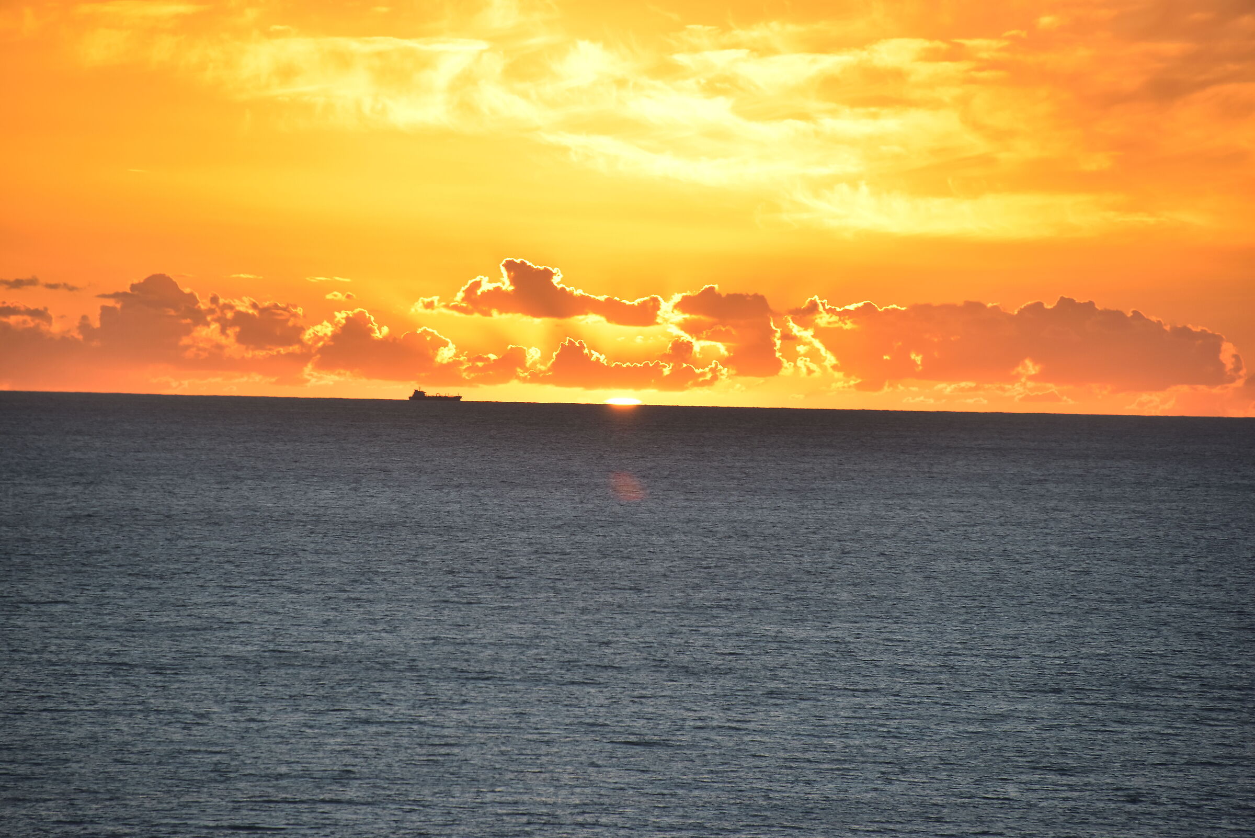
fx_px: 10462
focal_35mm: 300
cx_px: 628
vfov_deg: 4.6
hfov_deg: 6.9
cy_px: 419
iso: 640
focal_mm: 300
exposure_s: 1/500
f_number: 8
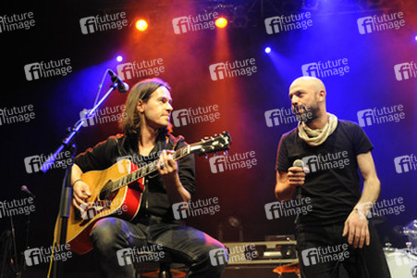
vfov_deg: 36.8
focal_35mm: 36
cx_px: 208
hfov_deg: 53.2
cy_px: 139
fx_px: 417
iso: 4000
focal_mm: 36
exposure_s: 1/100
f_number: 4
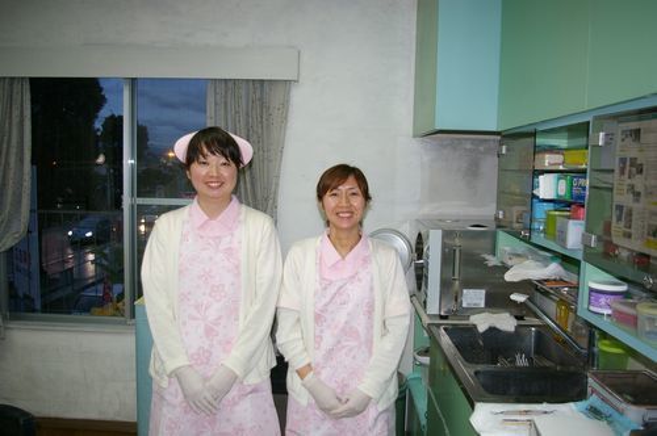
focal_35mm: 30
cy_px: 218
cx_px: 328
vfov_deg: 43.5
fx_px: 547
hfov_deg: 62.0
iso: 200
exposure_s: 1/30
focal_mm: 20
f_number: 4
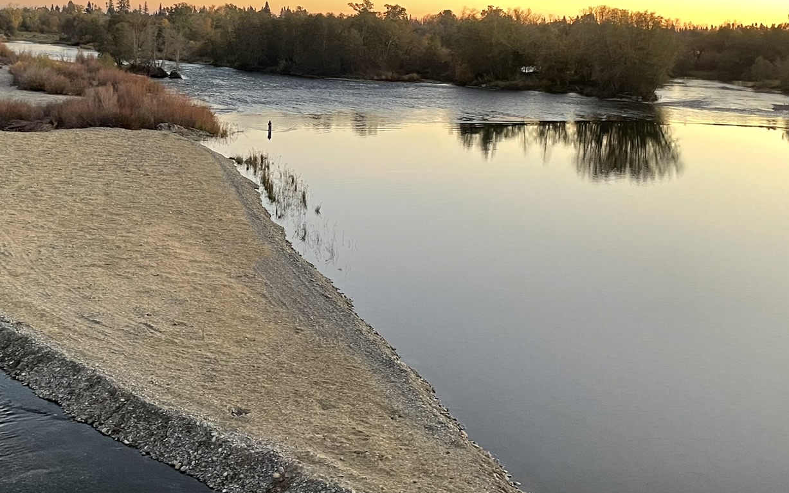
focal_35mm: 46
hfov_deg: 43.1
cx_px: 283
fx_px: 989
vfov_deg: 27.3
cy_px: 81
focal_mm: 4.2
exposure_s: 1/60
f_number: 1.6
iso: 320
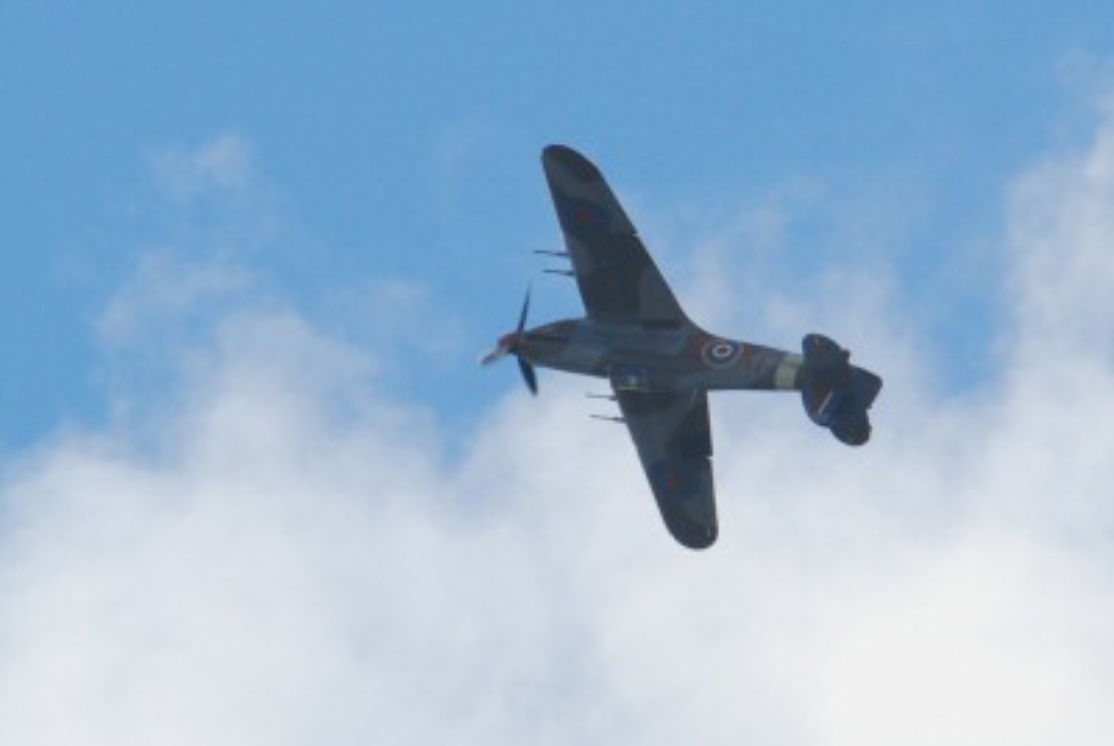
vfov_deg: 2.3
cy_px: 373
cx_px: 557
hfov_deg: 3.4
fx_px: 18594
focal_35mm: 600
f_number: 9.5
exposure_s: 1/750
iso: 400
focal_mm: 400
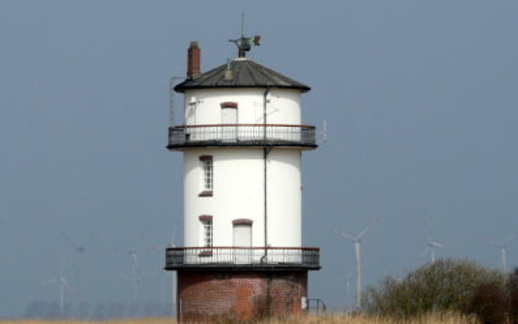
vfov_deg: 4.7
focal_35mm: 279
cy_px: 159
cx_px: 258
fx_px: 3938
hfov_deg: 7.5
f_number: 4.5
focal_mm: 27
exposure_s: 1/1000
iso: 100
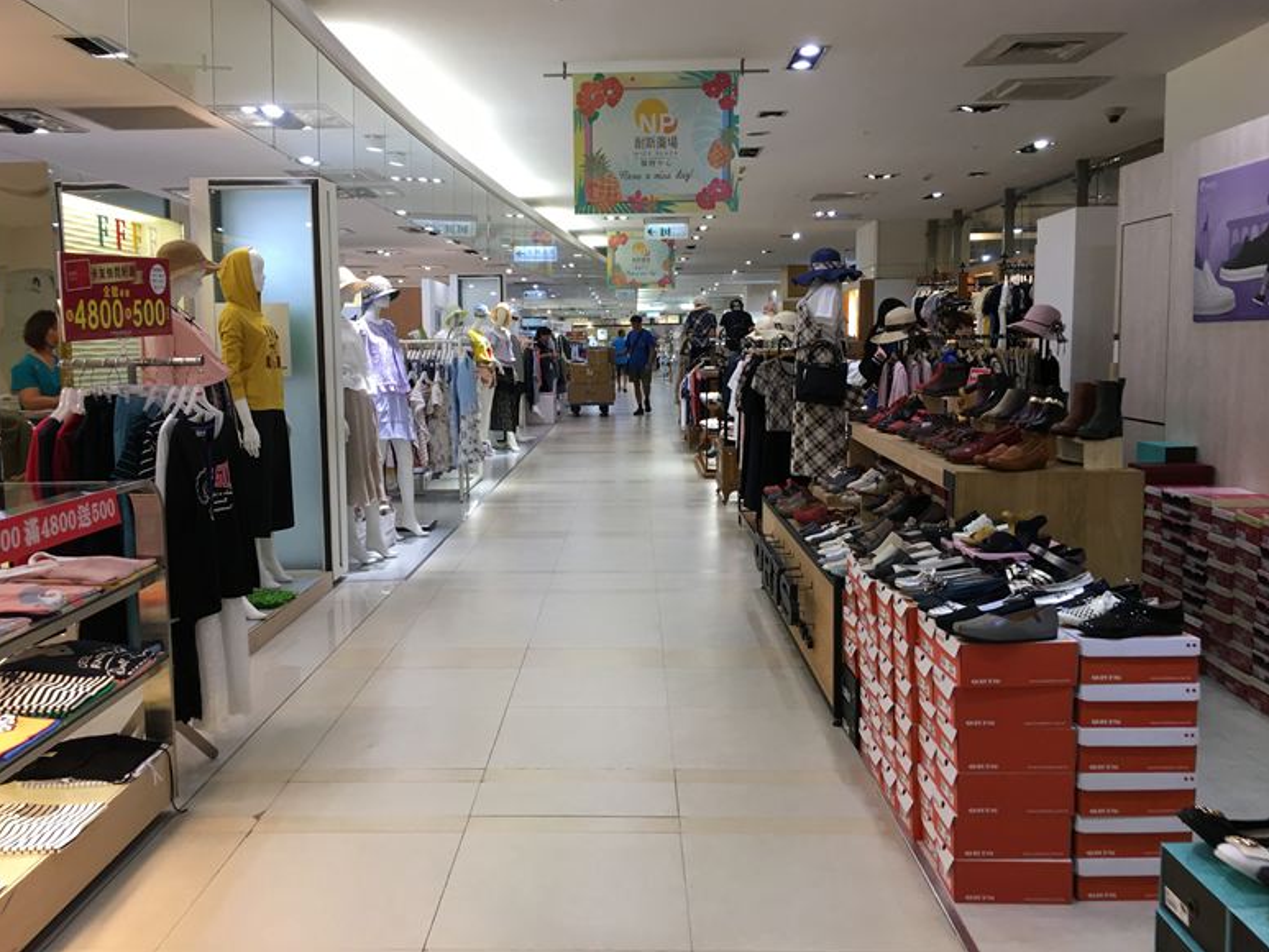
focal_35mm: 30
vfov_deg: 46.8
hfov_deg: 59.9
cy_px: 461
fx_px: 1100
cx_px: 616
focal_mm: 4.15
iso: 25
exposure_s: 1/30
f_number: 2.2
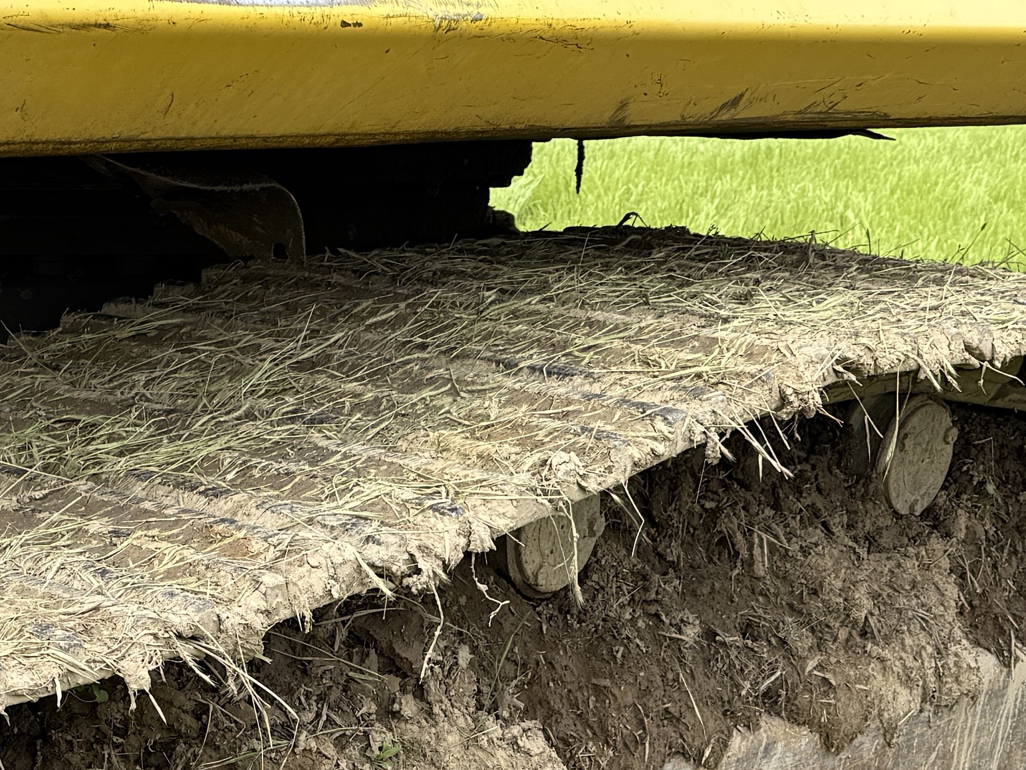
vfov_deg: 16.8
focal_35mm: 78
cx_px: 120
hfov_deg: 24.4
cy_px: 1215
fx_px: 2312
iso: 80
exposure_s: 1/1250
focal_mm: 6.76
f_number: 1.78
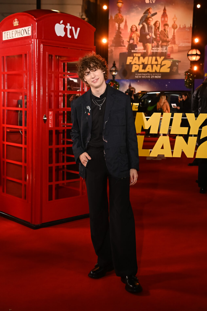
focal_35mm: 46
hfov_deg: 29.2
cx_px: 104
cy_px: 156
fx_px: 397
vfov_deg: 42.7
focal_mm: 46
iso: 1250
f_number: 4
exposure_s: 1/400
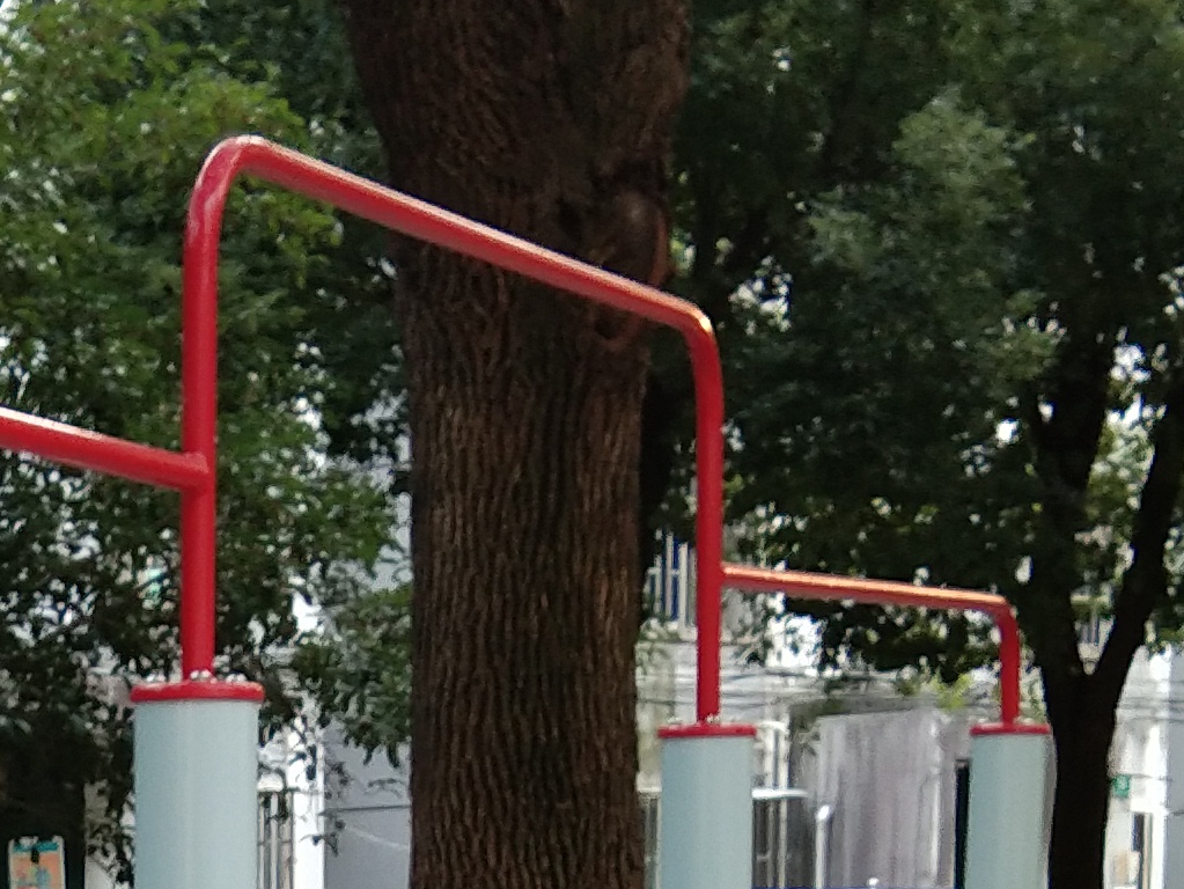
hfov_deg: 15.4
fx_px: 4311
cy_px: 1454
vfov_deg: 11.2
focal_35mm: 126
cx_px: 17
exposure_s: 1/50
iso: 125
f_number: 2.2
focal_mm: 3.69
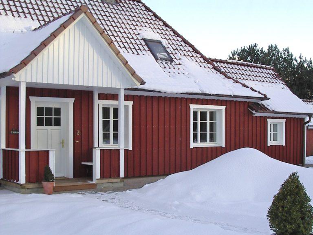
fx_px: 470
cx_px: 156
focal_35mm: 52
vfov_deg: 28.0
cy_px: 118
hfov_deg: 36.8
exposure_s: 1/100
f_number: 5.5
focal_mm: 7.8
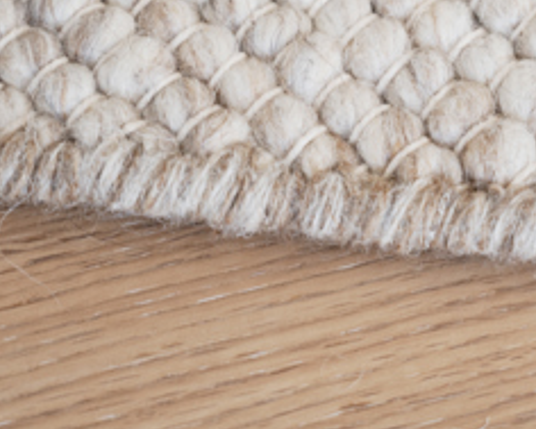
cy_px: -15
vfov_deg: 6.9
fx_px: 3539
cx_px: 484
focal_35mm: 223
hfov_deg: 8.6
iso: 160
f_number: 4
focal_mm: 70
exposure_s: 1/100
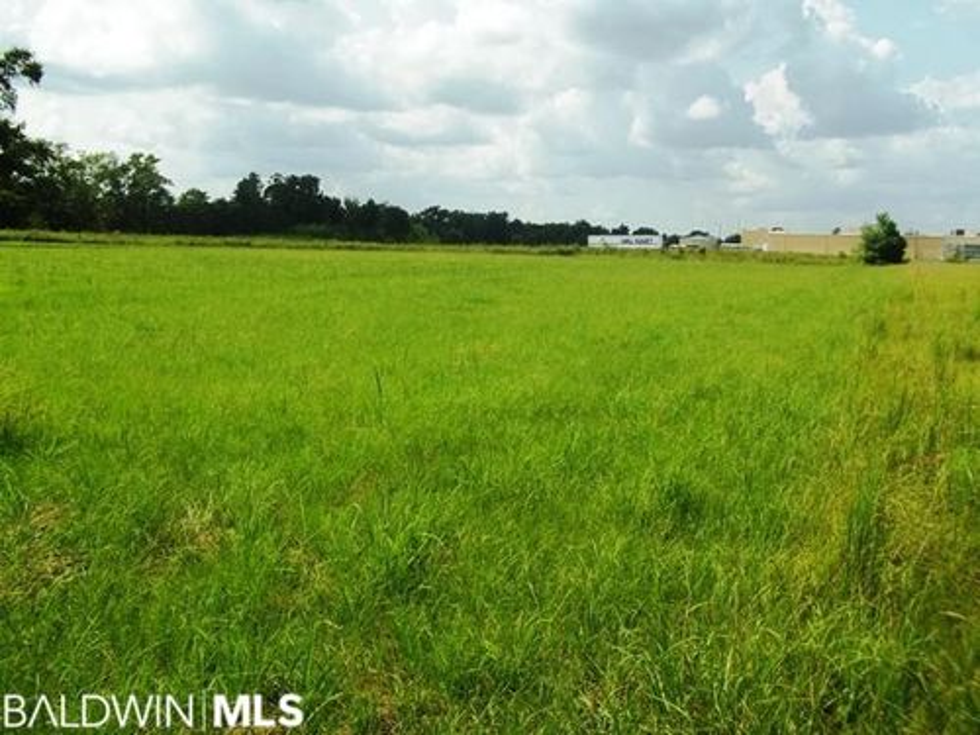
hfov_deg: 56.8
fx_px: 906
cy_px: 368
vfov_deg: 44.2
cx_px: 490
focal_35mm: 32
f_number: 8.8
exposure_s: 1/125
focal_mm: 5.7
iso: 64
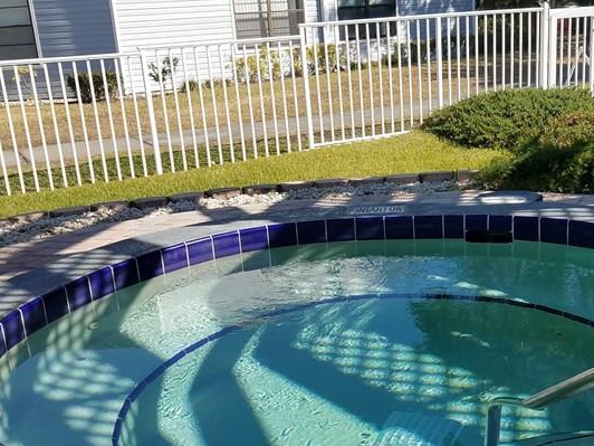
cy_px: 349
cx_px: 405
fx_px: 858
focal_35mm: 50
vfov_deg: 28.6
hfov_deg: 37.7
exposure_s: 1/1776
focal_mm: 4.2
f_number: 1.7
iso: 40
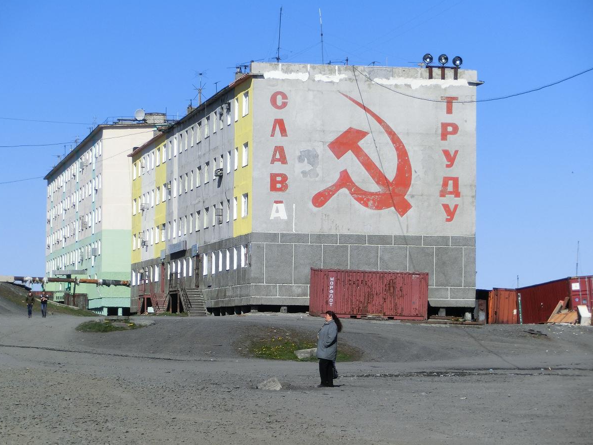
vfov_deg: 10.6
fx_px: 2398
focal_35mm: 140
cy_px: 222
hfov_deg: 14.1
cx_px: 296
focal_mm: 24.39
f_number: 5.8
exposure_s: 1/800
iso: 100
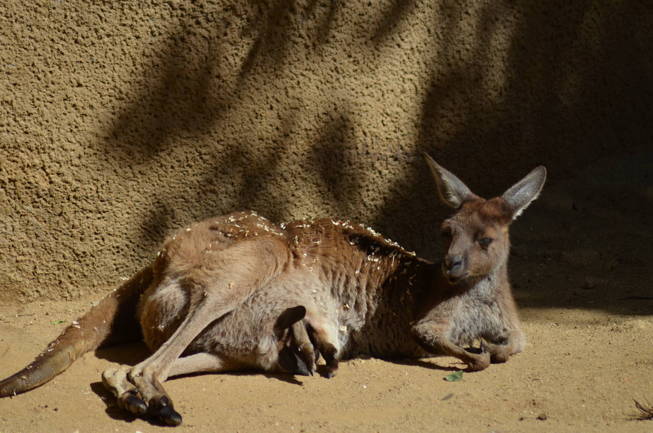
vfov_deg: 3.5
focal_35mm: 390
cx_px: 326
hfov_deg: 5.3
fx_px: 7060
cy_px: 216
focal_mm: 260
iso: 280
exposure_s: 1/2000
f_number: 5.6
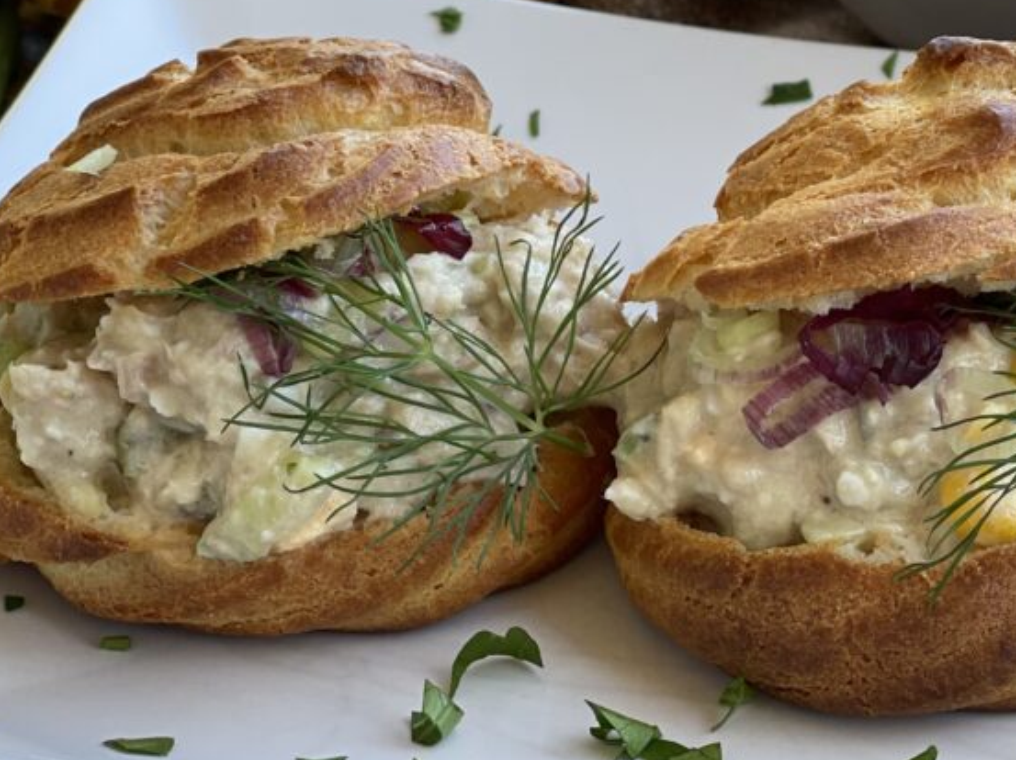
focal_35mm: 139
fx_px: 4077
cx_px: 908
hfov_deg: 14.1
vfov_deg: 10.6
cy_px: 35
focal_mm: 7.5
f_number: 2.2
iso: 40
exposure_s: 1/121
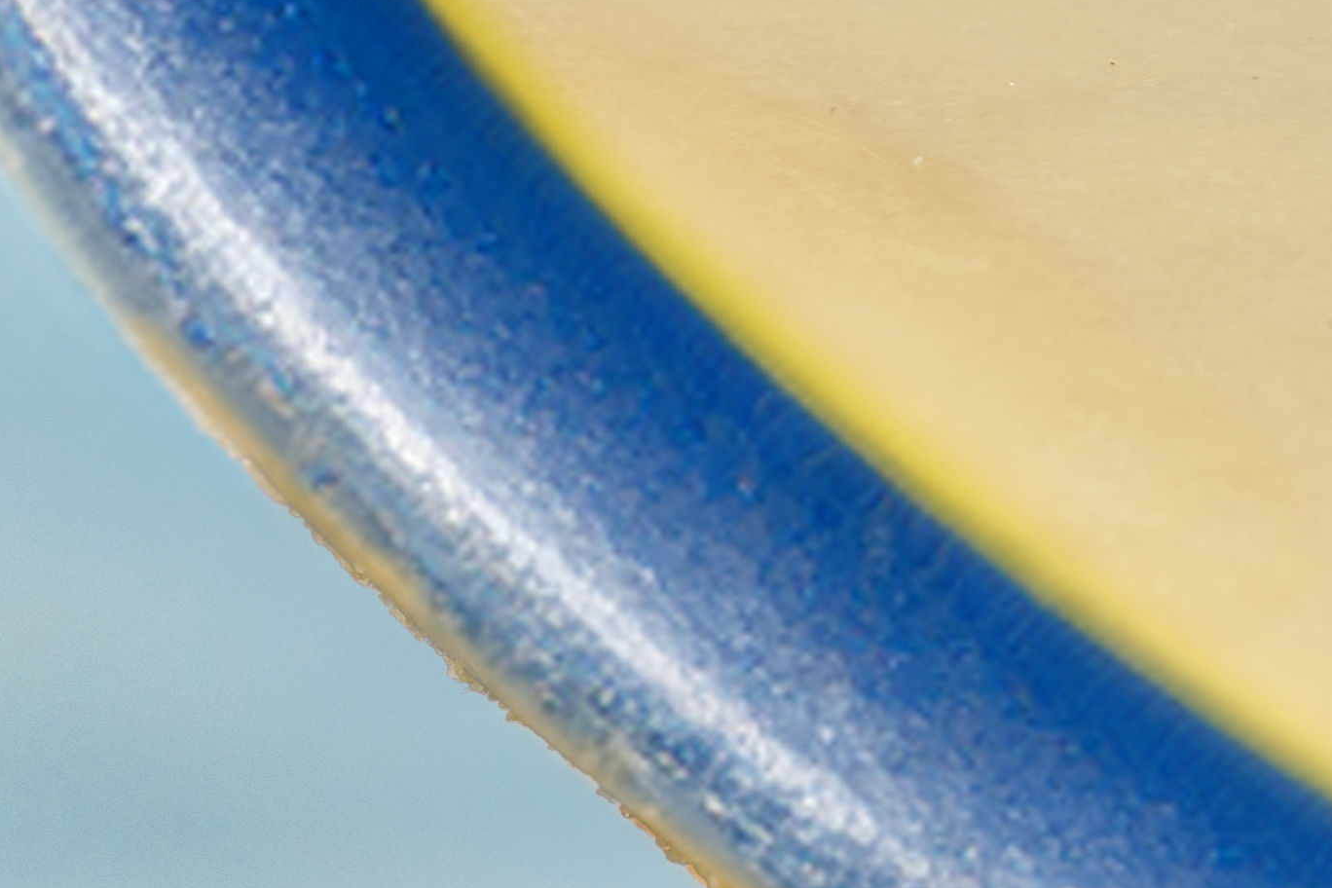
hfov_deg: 3.2
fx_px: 23086
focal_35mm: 624
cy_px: -191
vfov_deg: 2.2
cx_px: 3947
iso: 160
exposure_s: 1/200
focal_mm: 90
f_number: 8
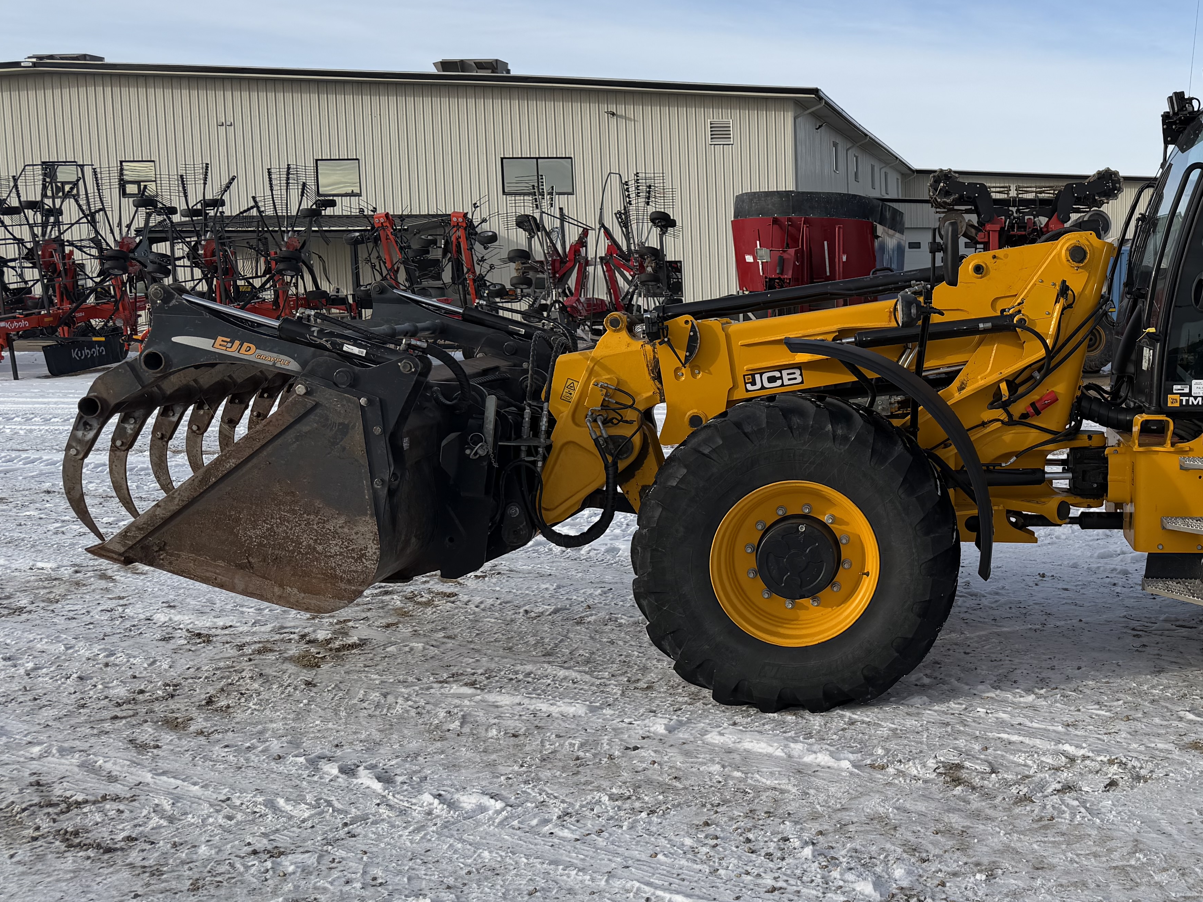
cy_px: 392
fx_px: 1355
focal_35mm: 39
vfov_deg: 36.8
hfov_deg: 45.5
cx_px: 959
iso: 80
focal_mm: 6.76
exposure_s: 1/4975
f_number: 1.78
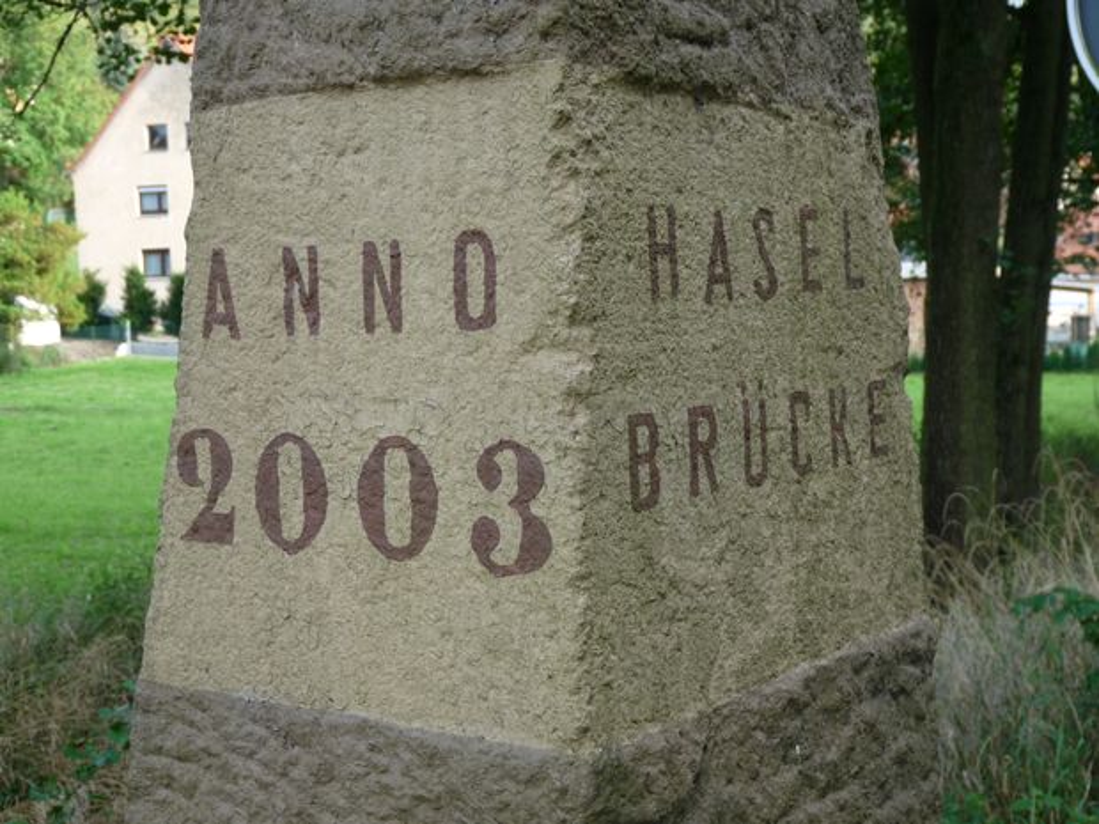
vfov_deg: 26.6
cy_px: 412
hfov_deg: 34.9
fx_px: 1746
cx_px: 550
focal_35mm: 55
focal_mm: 9.8
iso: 100
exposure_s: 1/80
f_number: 3.2
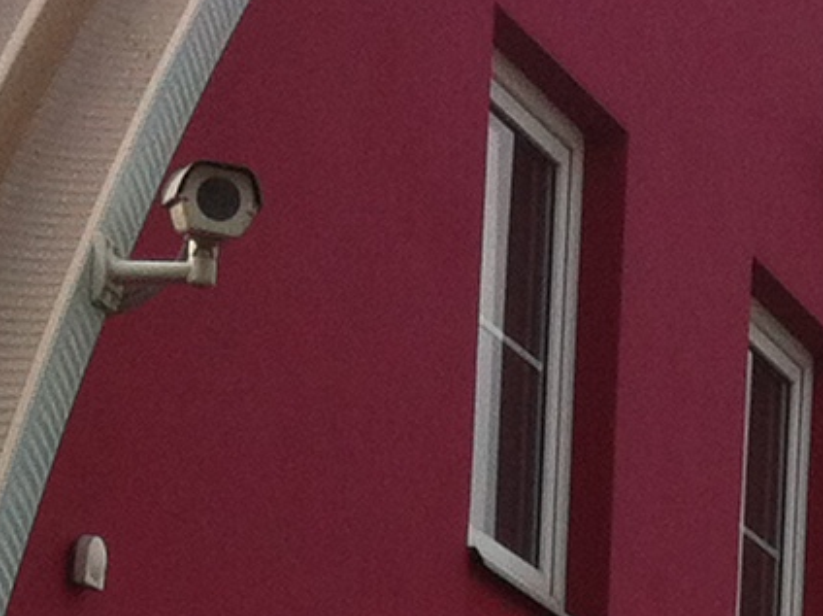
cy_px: 1698
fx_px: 5082
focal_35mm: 214
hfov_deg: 8.8
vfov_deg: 6.4
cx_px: 1564
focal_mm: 3.85
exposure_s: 1/815
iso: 80
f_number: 2.8
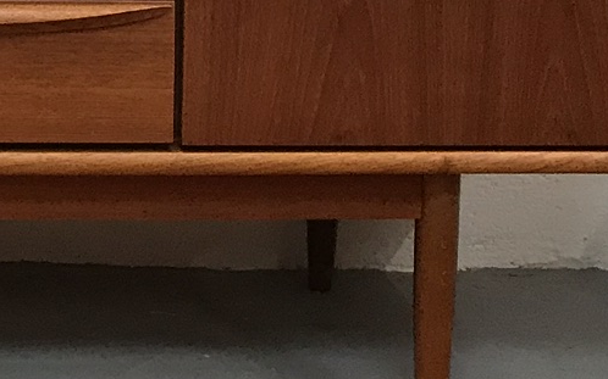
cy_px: -370
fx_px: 2021
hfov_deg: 16.0
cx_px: -237
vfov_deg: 10.0
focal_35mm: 122
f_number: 1.8
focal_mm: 3.99
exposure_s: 1/33
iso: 40
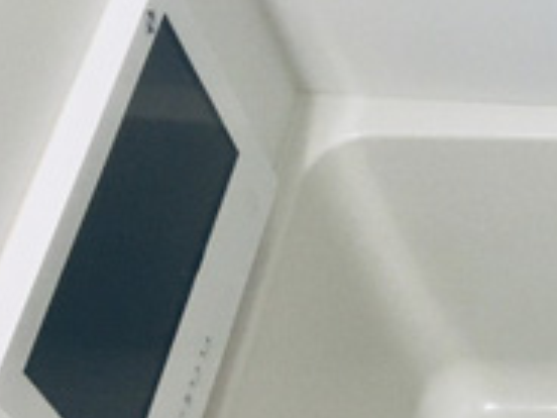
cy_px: 262
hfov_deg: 16.5
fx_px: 1673
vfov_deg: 14.2
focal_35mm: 104
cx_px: 926
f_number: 2.2
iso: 100
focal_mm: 4.15
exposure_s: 1/30
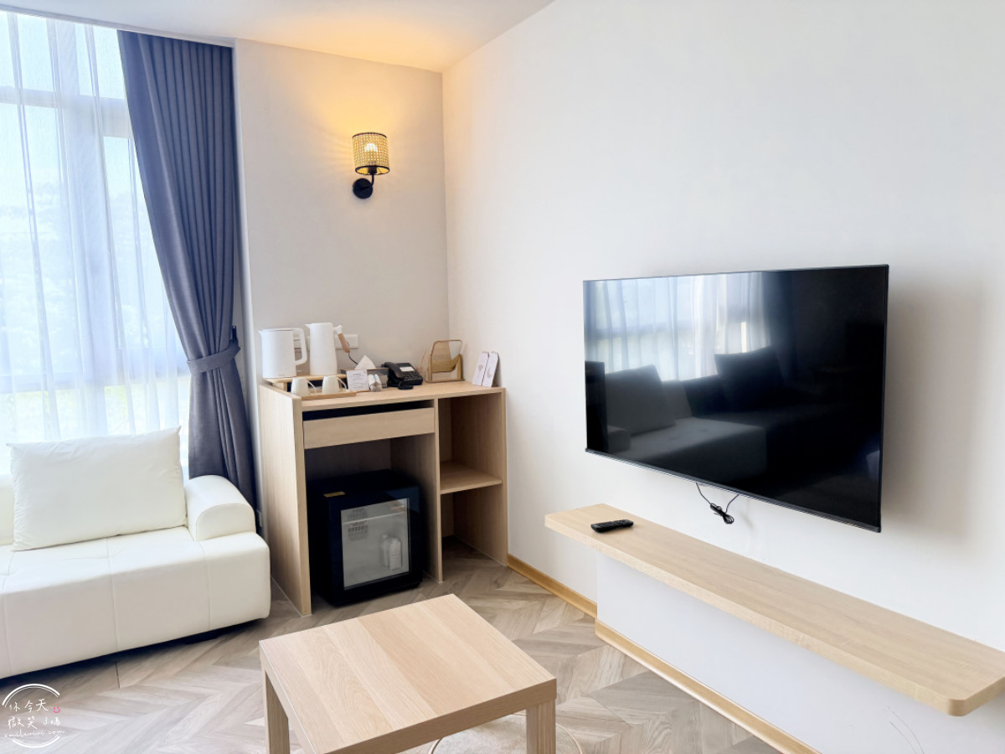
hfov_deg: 71.6
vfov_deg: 56.8
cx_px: 502
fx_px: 697
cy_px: 377
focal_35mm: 24
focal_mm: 6.76
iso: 200
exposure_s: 1/161
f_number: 1.78
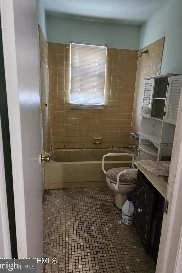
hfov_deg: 53.1
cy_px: 136
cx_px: 96
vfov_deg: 73.8
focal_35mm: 24
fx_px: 182
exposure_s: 1/60
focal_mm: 6.4
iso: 640
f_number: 1.8
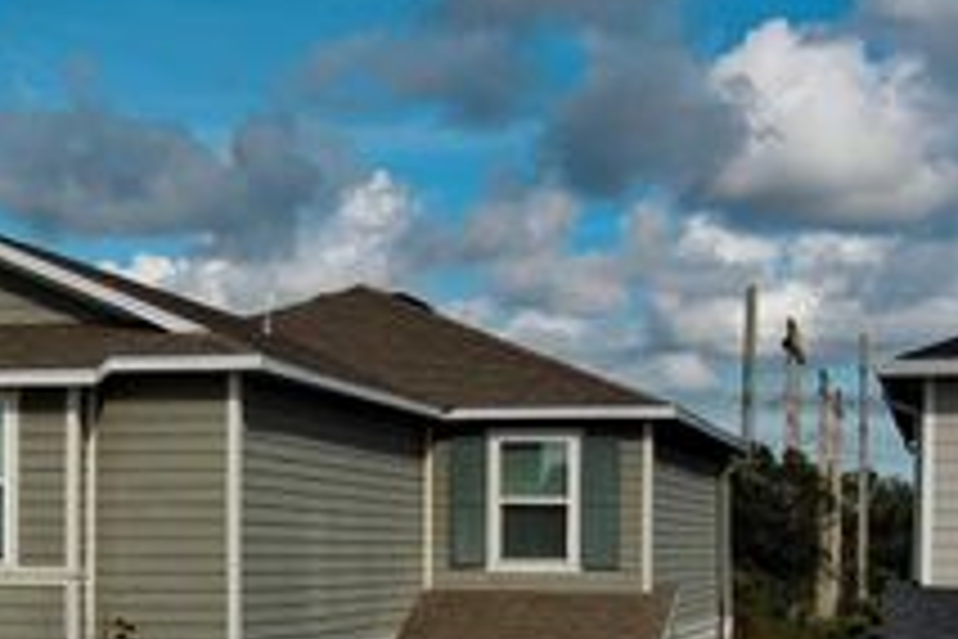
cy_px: 574
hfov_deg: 28.4
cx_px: 76
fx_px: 1809
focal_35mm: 68
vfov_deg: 19.6
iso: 100
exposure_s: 1/400
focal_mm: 10.57
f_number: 9
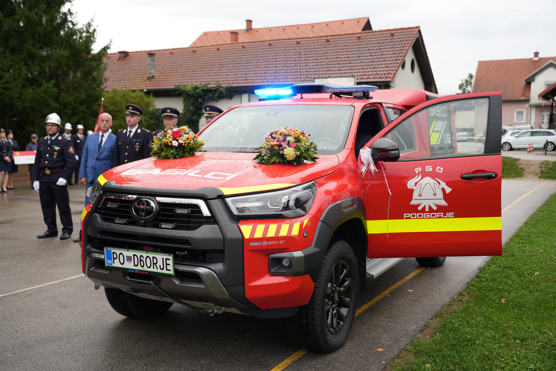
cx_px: 278
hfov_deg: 50.7
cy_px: 186
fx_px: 587
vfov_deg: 35.1
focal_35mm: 38
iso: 100
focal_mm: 38
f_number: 4
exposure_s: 1/60
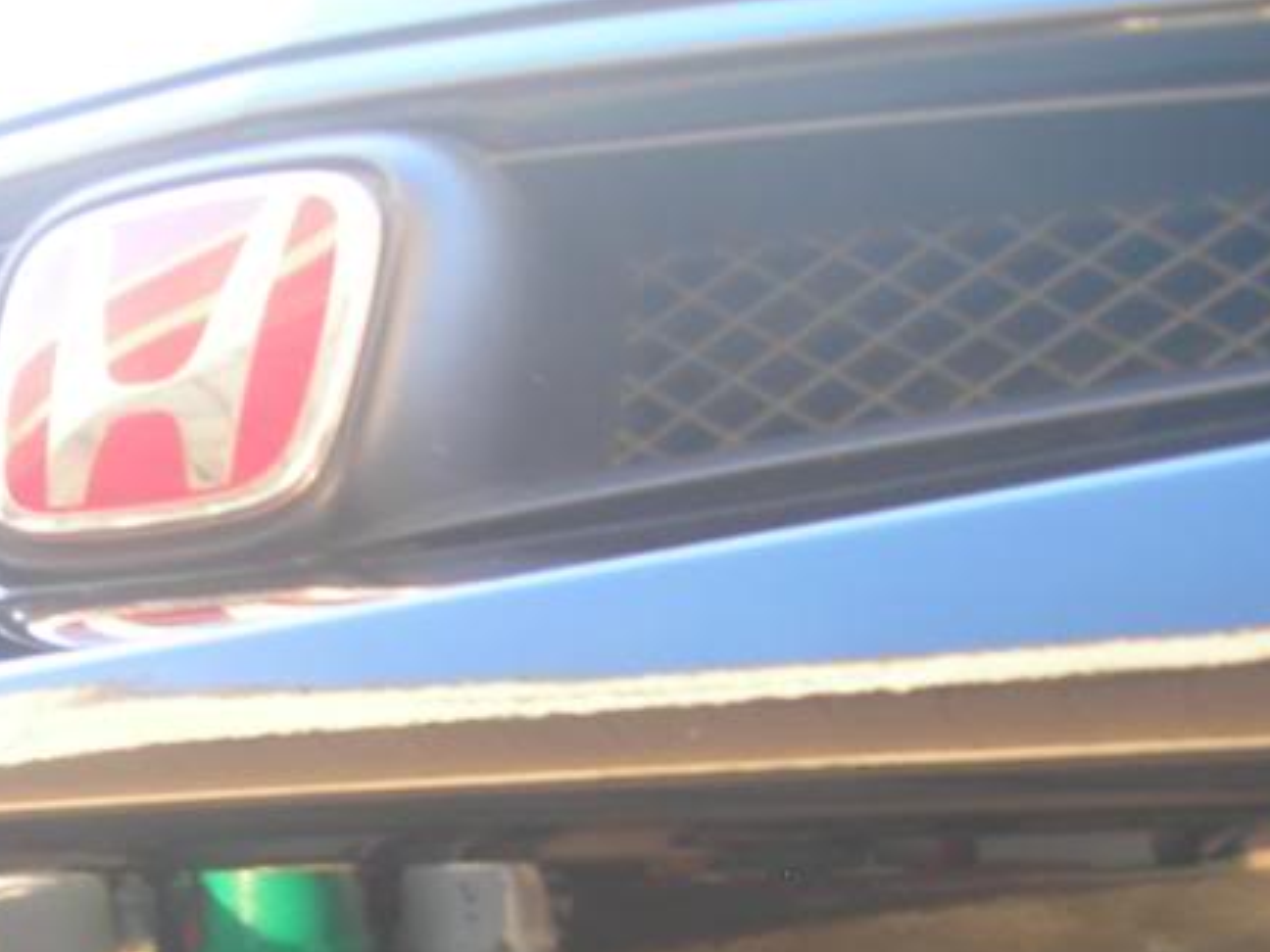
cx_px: 220
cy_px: 1122
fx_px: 3302
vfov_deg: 15.8
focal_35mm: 90
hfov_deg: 21.5
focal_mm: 6.3
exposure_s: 1/11.1
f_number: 3.2
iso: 50
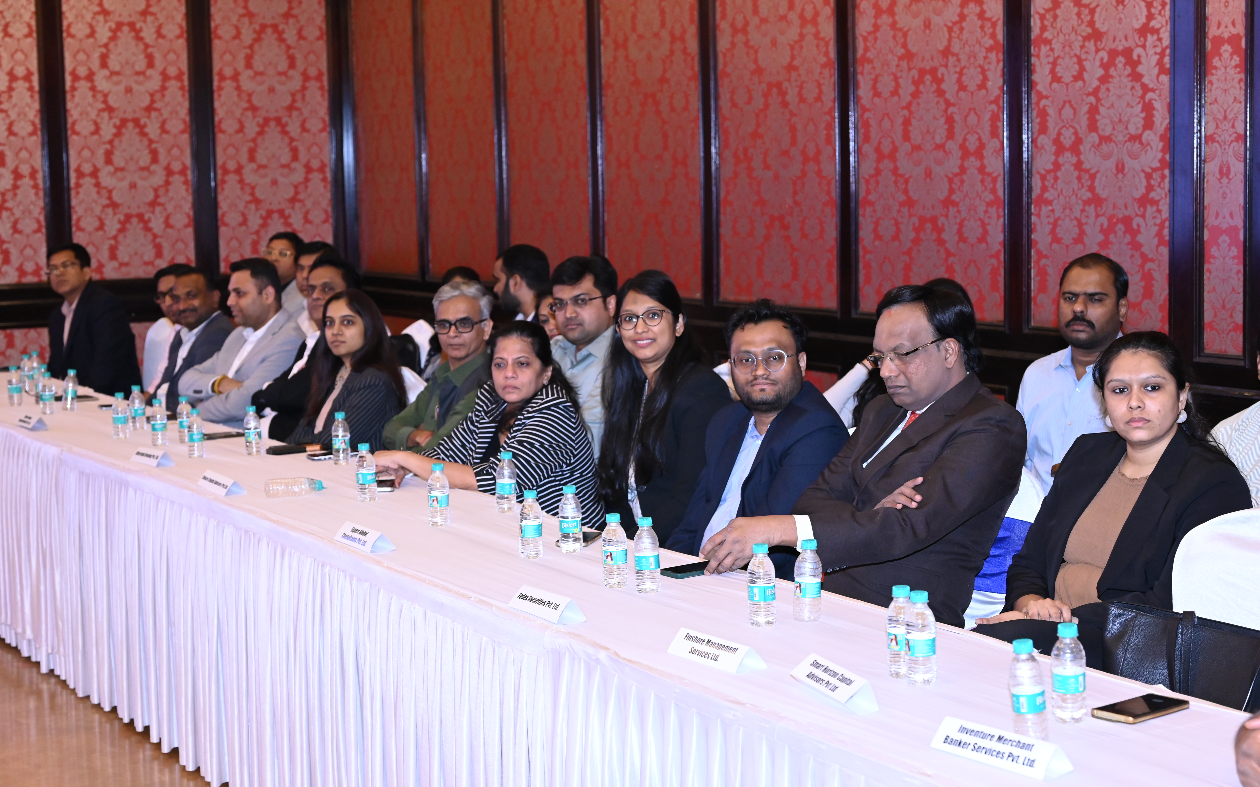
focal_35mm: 57
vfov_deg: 22.7
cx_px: 627
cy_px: 378
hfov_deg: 35.7
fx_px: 1957
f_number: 5
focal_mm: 55
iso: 2500
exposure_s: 1/125
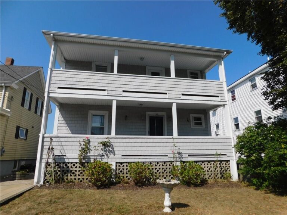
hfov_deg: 73.9
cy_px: 108
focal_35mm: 23
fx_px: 191
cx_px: 144
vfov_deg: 58.9
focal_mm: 4
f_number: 6
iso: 125
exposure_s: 1/800
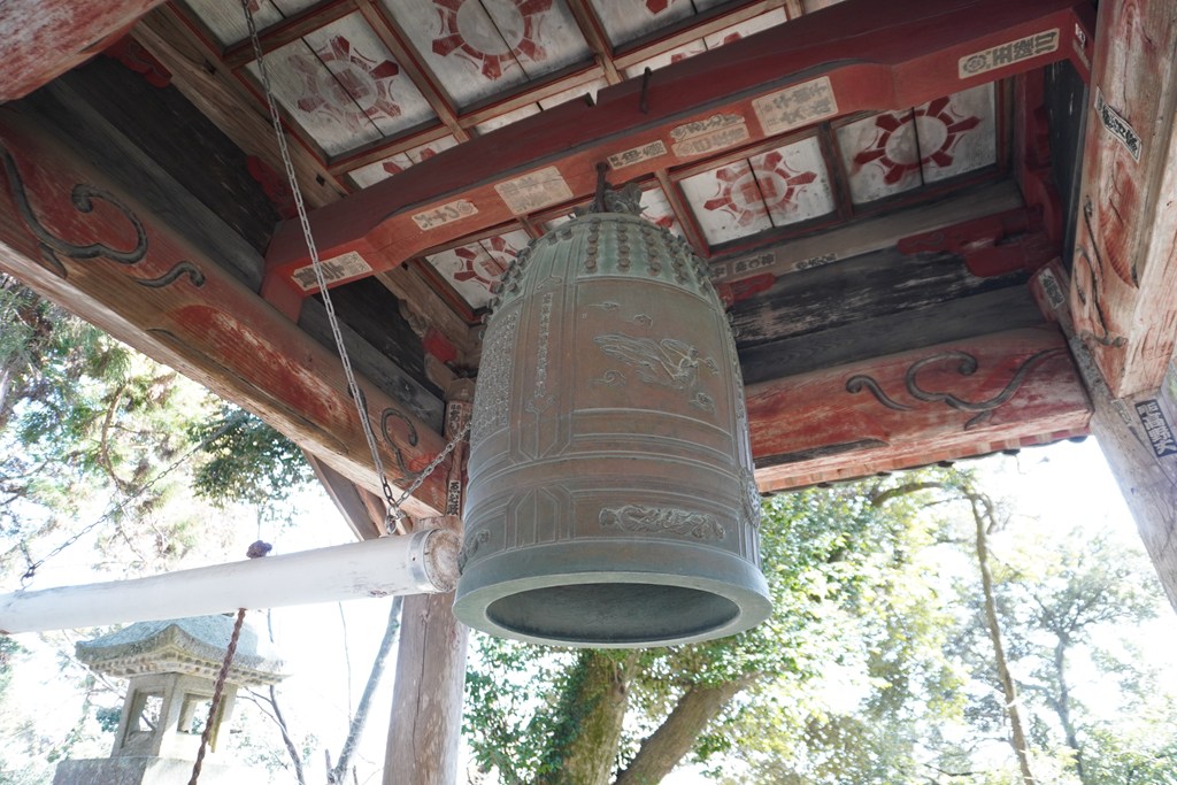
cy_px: 392
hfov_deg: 73.7
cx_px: 588
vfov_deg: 53.1
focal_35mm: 24
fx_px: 785
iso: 400
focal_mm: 16
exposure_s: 1/60
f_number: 4
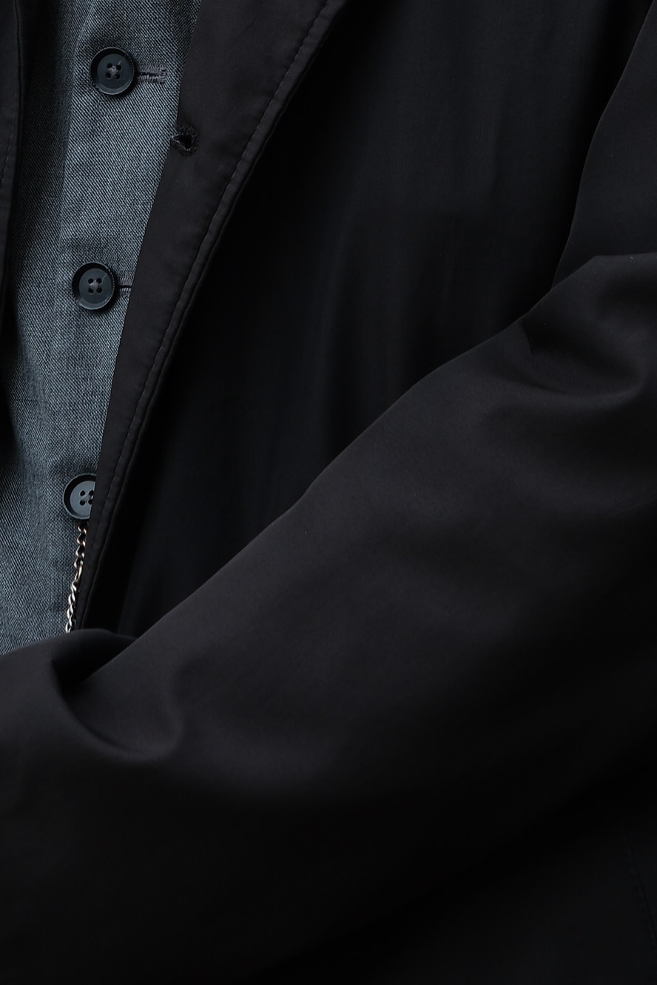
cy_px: -402
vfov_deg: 5.9
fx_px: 9471
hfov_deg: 4.0
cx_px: 360
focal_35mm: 346
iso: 160
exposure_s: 1/125
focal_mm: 80
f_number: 5.6
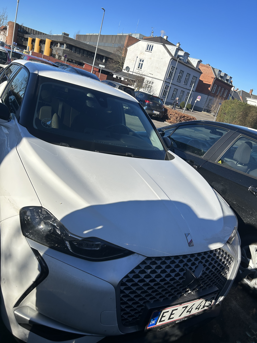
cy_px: 172
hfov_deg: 53.1
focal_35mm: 26
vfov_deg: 67.3
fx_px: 257
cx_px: 128
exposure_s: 1/4444
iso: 50
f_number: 1.5
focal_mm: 5.7
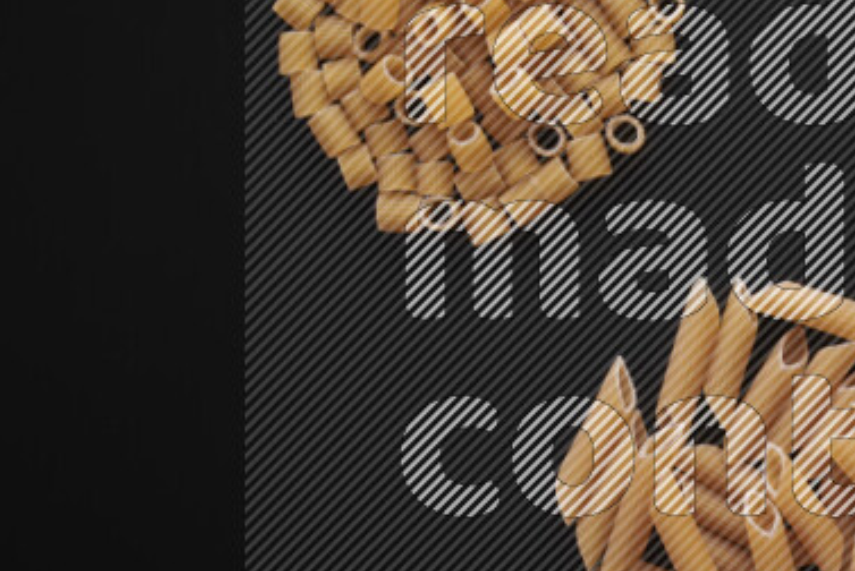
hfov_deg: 18.8
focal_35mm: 106
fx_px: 2519
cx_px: 810
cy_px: 242
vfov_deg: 12.9
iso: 100
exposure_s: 1/100
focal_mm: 50
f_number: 8
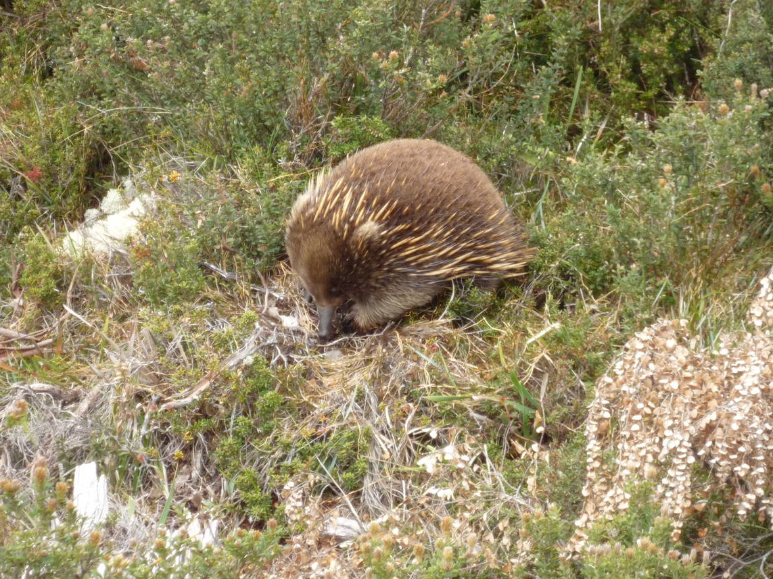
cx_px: 420
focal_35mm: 175
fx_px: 3907
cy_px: 205
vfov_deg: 8.5
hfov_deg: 11.3
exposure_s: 1/60
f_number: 5.9
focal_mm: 22
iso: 200
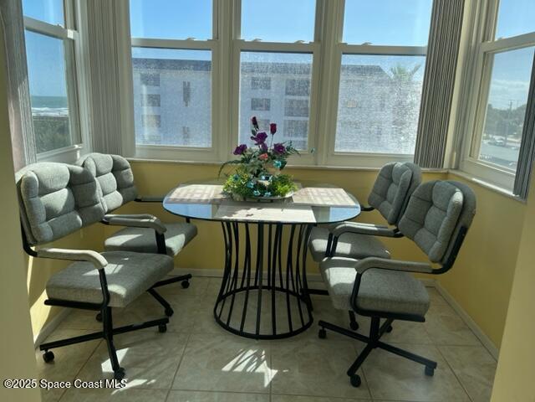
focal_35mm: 26
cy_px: 201
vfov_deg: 53.1
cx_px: 268
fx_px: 402
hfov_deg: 67.3
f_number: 1.6
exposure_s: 1/1117
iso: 50
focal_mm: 5.1
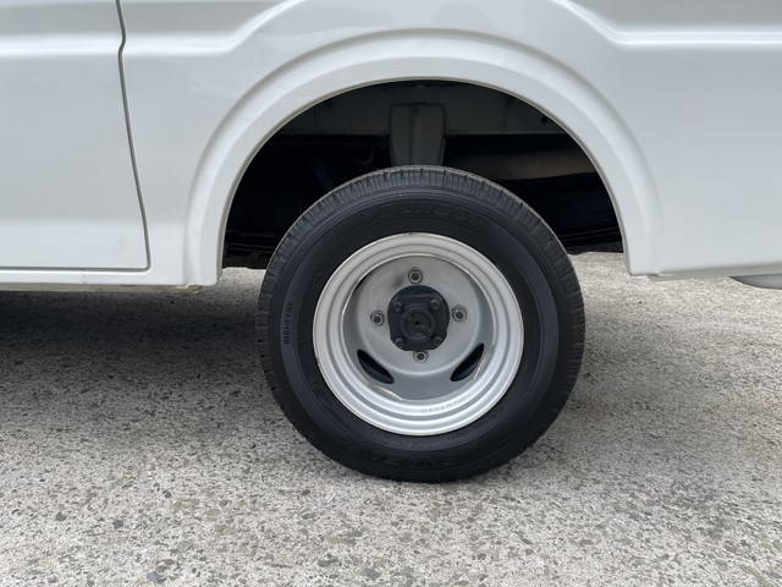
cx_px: 391
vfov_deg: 53.1
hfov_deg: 67.3
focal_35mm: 26
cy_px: 294
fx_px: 587
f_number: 1.6
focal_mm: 4.2
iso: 32
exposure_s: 1/785
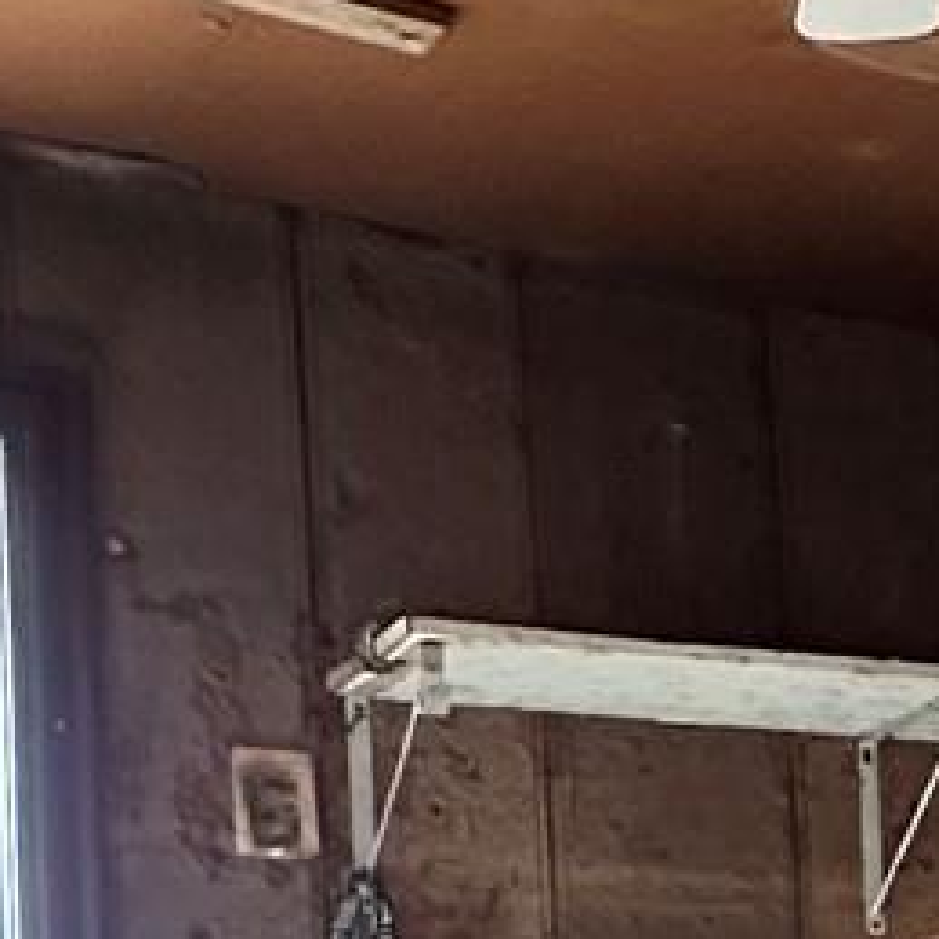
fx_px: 3008
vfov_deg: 16.6
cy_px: 1265
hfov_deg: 15.6
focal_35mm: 98
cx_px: 1595
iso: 400
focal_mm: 2.22
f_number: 2.2
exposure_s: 1/60
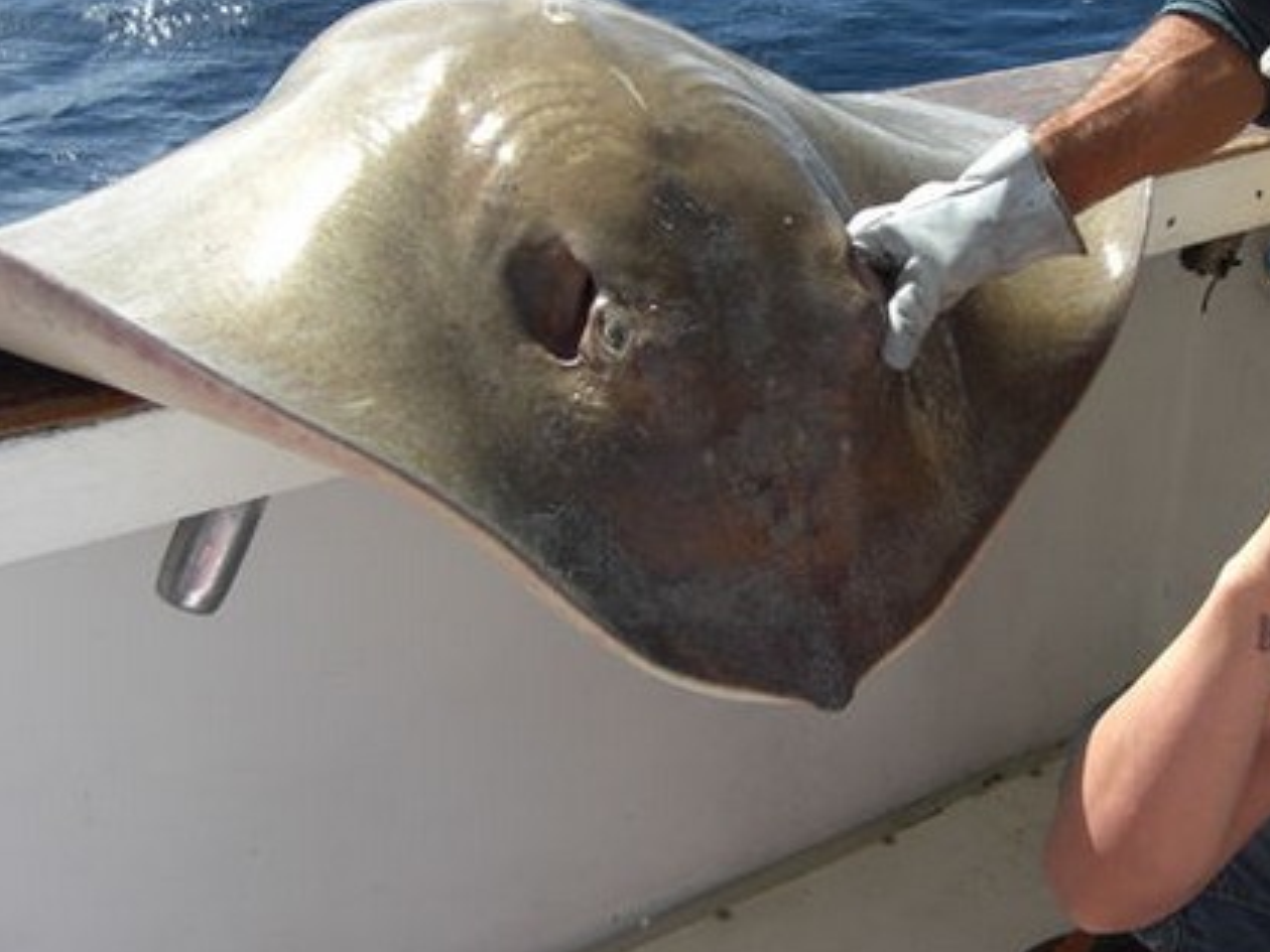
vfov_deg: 25.5
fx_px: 2091
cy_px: 320
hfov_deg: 33.2
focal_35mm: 57
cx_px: 943
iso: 80
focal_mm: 7.9
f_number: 4
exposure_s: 1/400
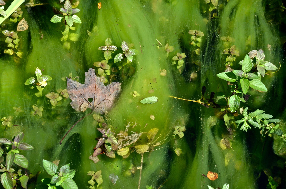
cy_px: 94
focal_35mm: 99
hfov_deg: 20.7
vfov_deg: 13.8
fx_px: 785
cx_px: 143
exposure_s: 1/400
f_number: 10
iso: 400
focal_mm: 66
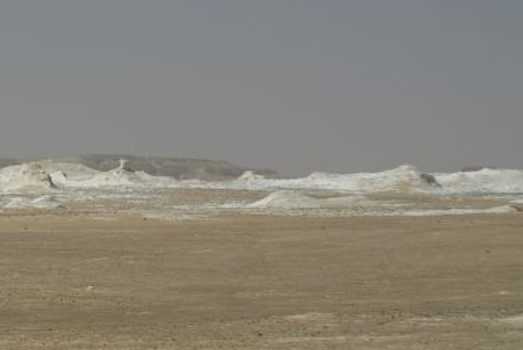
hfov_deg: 9.4
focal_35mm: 218
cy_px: 188
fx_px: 3172
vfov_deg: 6.3
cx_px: 24
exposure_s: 1/320
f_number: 9
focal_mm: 70
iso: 100
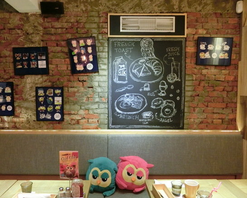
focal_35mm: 27
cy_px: 101
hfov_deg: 64.0
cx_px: 114
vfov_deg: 53.2
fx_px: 197
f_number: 2.8
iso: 800
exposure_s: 1/30
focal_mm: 5.4
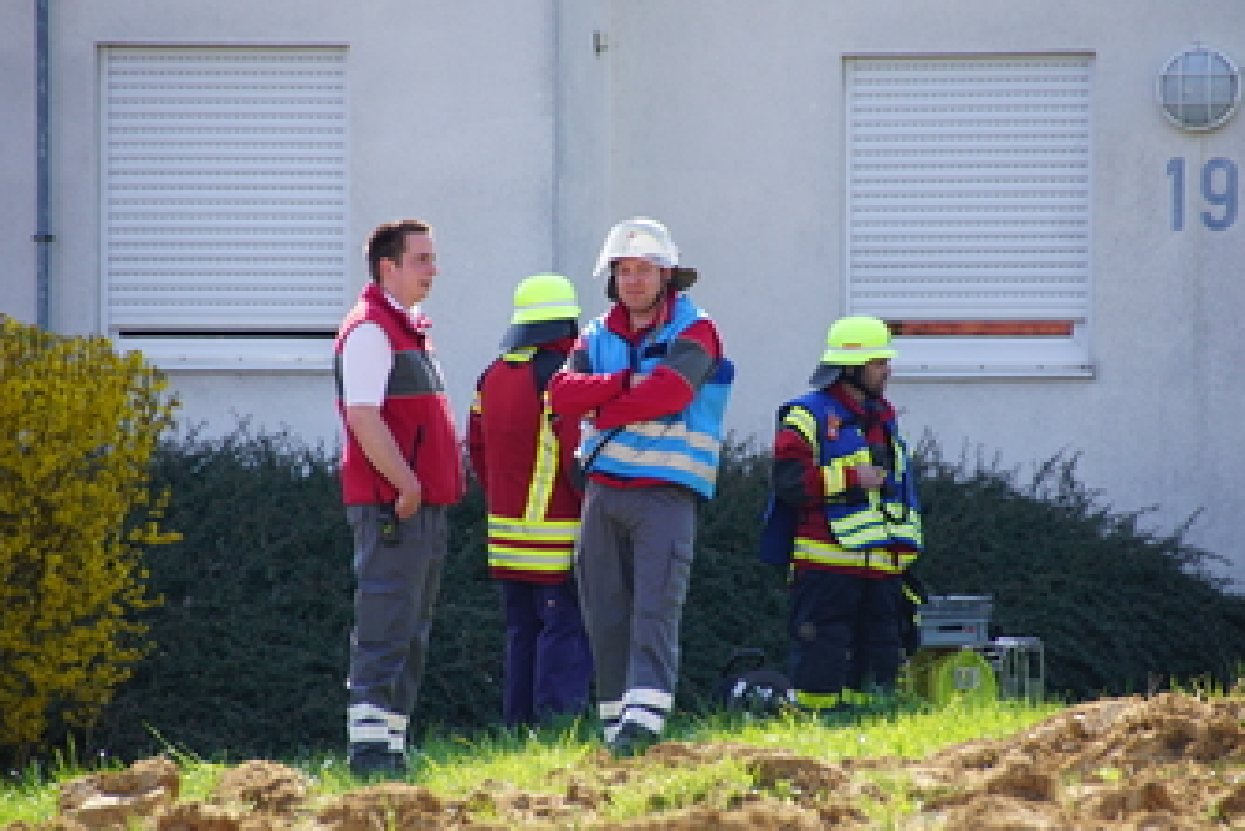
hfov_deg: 5.5
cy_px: 419
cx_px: 619
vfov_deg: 3.7
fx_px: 13043
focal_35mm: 377
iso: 400
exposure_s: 1/400
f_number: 6.3
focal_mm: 210
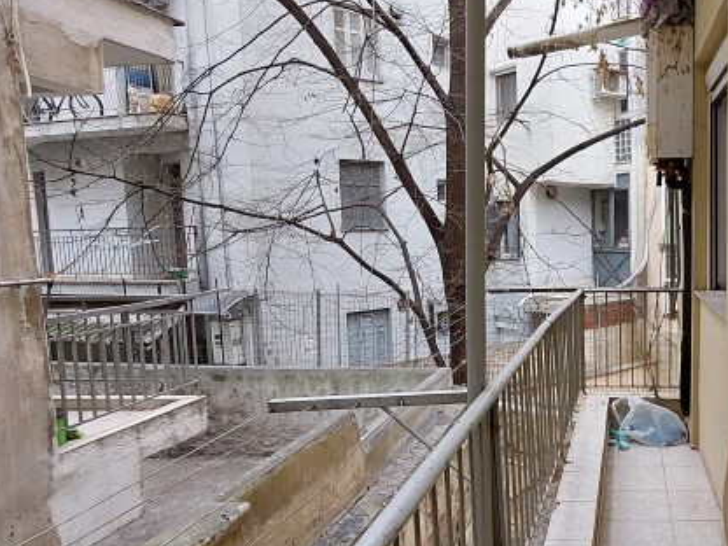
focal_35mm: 30
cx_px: 579
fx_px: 631
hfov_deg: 55.8
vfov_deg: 46.7
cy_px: 299
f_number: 2.2
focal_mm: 1.74
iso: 80
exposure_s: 1/100
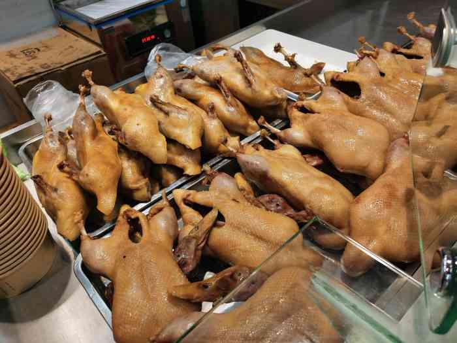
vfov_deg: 51.4
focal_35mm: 27
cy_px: 172
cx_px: 228
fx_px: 356
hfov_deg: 65.3
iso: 50
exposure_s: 1/100
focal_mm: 5.56
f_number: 1.6
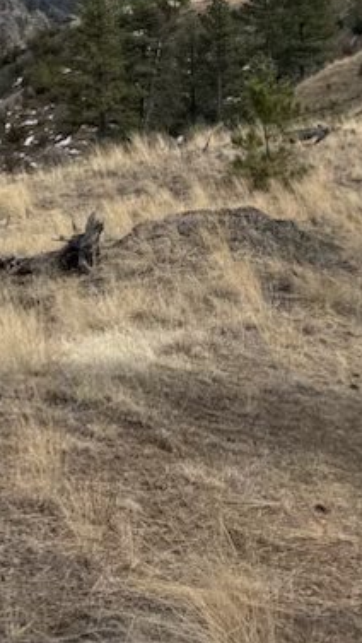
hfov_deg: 12.9
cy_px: 15
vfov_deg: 23.0
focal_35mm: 89
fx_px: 1516
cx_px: -167
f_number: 1.78
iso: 80
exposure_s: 1/6711
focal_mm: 6.76
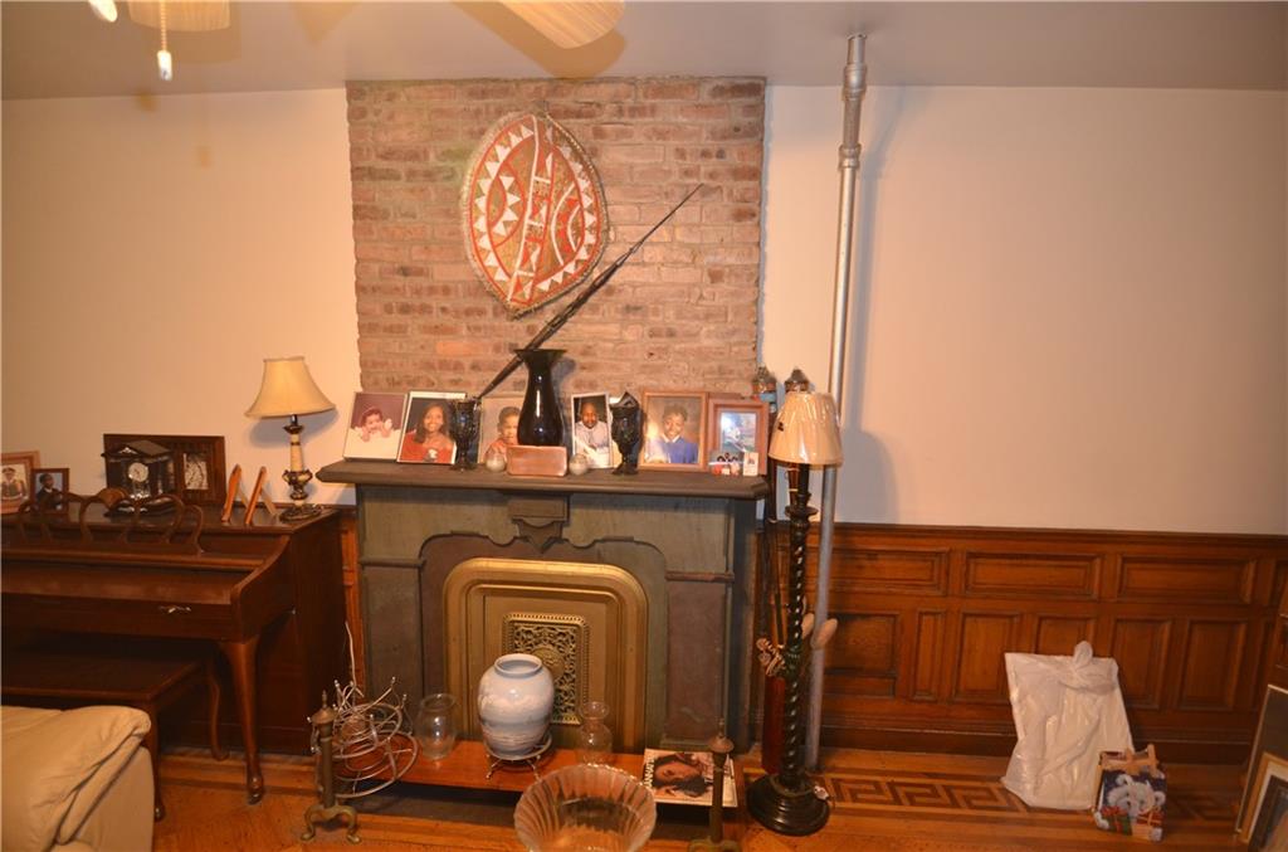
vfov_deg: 71.7
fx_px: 589
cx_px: 644
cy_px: 426
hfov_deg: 95.1
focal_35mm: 16
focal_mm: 11
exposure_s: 1/60
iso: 800
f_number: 2.8
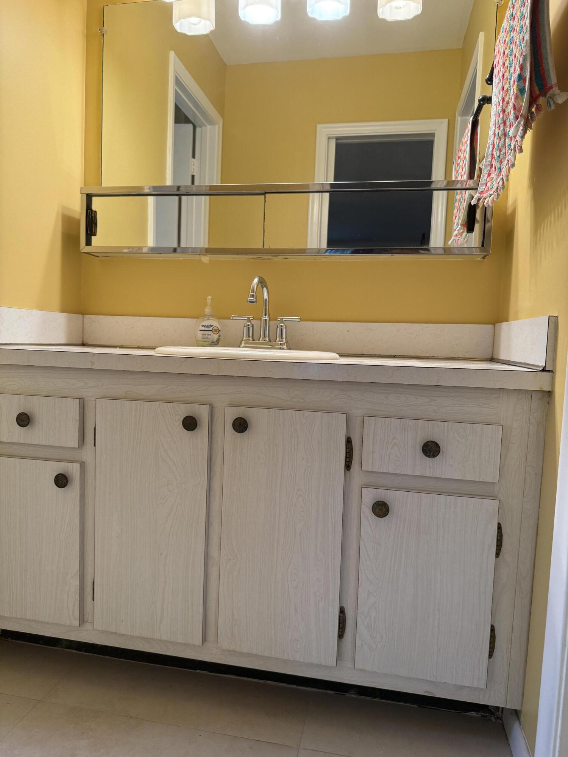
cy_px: 378
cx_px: 284
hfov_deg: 56.8
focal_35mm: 24
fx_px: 525
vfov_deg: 71.6
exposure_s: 1/120
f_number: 1.78
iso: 160
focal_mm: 6.76
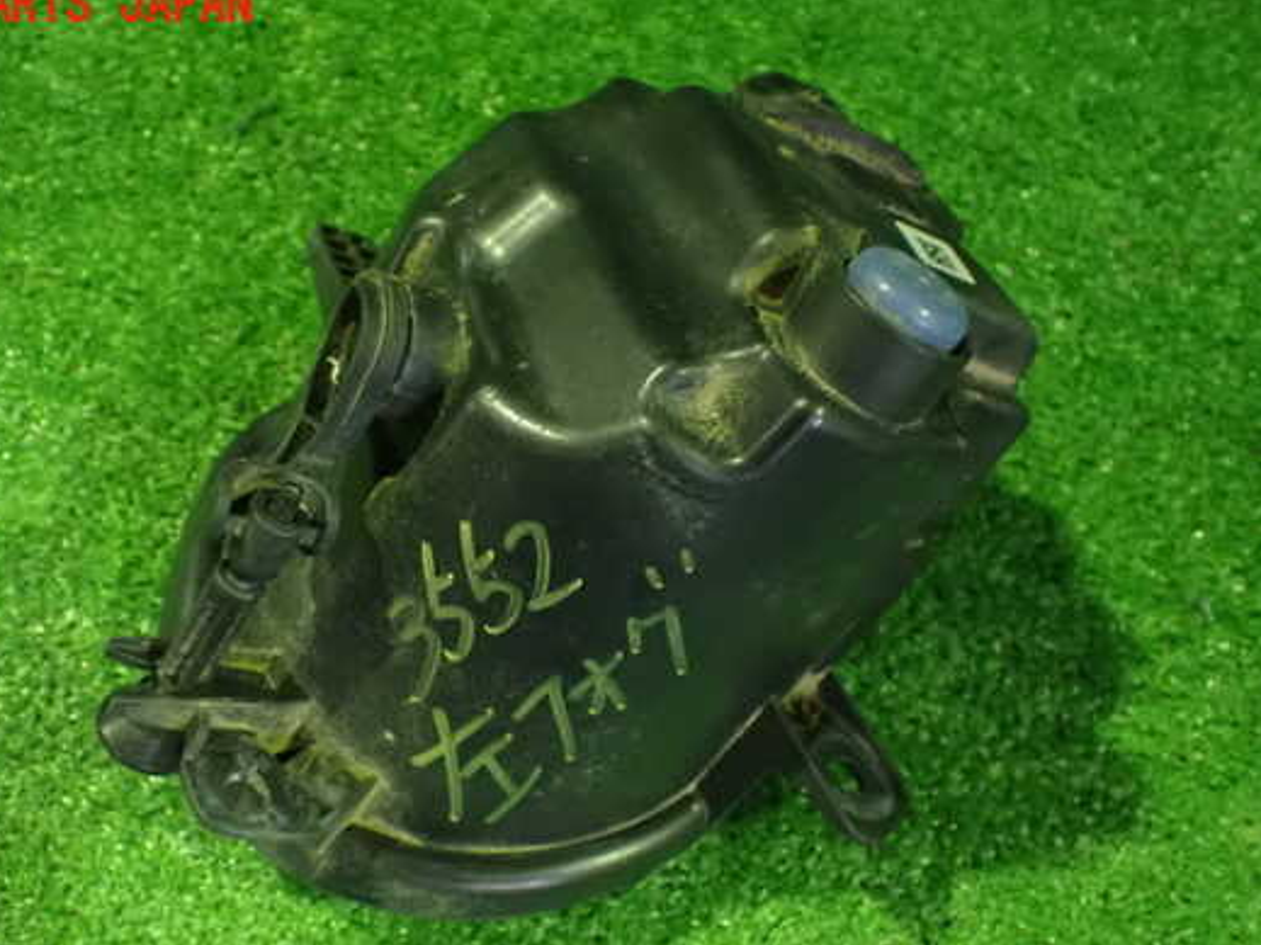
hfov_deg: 50.0
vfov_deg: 38.6
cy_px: 522
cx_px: 539
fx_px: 1348
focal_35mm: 37
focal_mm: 5.79
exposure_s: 1/30
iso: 1600
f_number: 2.4
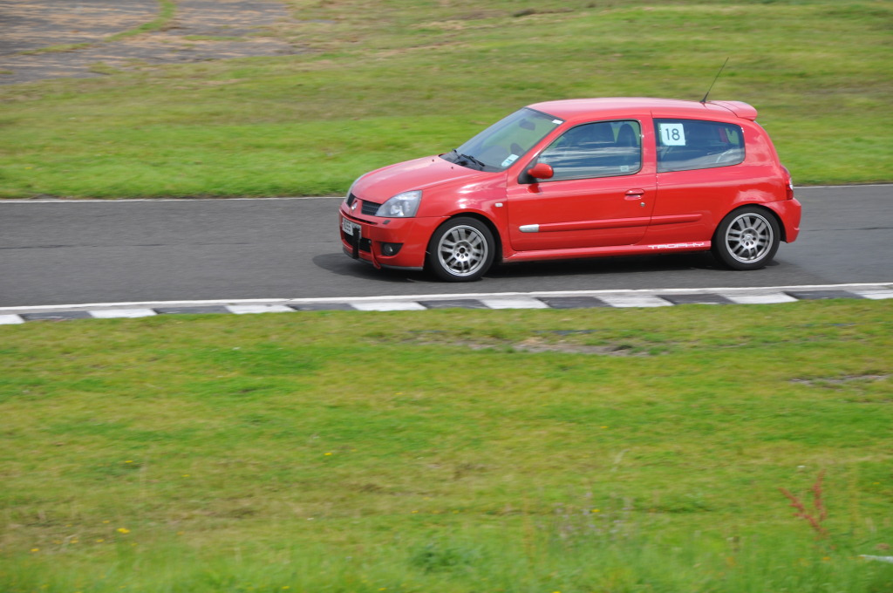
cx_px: 446
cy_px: 296
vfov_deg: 8.7
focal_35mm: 158
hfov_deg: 13.1
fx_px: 3902
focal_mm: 105
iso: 200
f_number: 9
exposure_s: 1/320
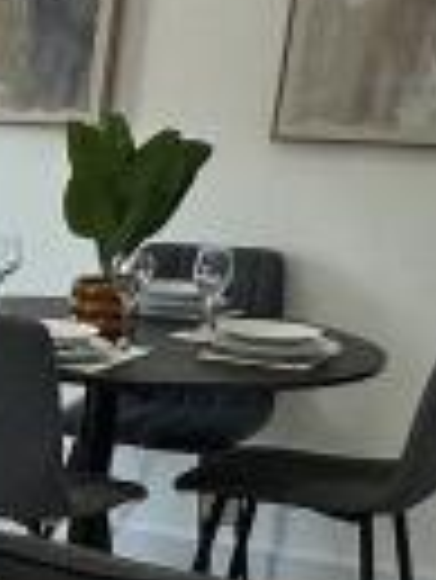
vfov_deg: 17.5
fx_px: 1861
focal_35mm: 111
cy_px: 504
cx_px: -715
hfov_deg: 10.7
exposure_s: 1/100
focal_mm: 2.22
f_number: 2.2
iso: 50
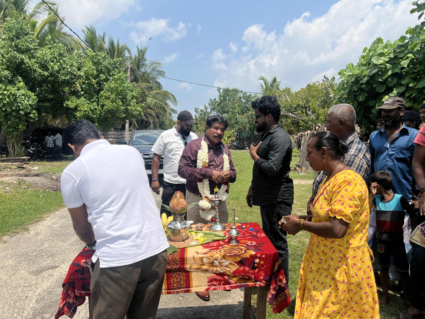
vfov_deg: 53.1
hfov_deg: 67.3
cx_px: 212
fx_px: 319
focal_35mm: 26
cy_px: 160
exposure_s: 1/3968
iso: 50
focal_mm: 5.7
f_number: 1.5
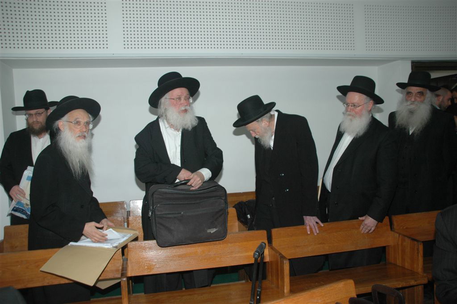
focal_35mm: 33
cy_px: 152
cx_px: 228
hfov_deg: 57.3
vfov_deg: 39.9
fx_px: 419
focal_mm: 22
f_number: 5
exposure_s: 1/60
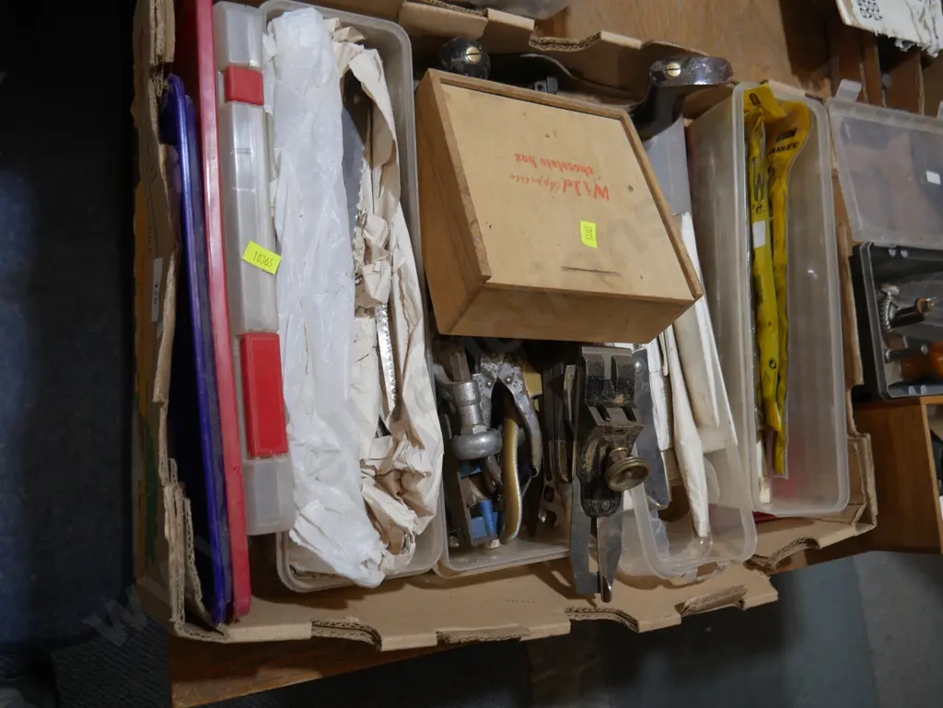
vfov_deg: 49.8
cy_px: 354
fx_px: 763
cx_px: 472
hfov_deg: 63.4
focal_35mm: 28
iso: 200
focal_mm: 14
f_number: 3.5
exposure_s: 1/100
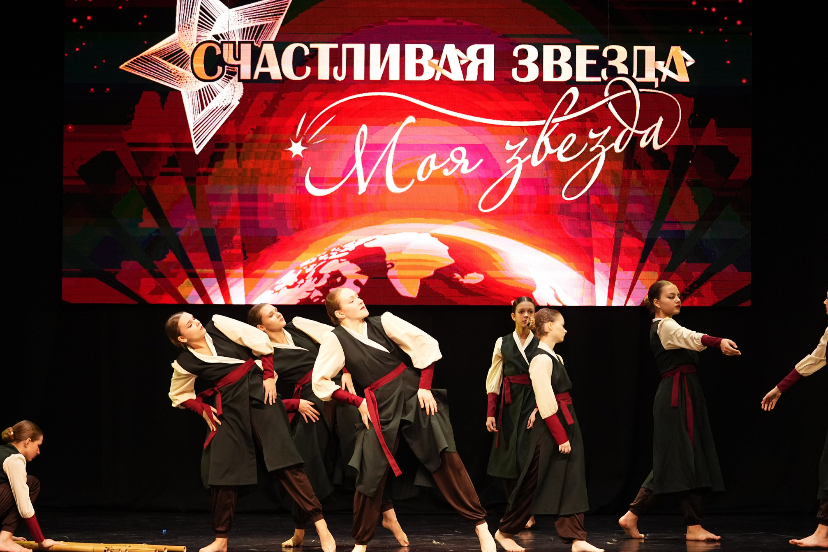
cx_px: 425
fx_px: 3128
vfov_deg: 10.1
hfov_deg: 15.1
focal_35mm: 136
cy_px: 247
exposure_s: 1/400
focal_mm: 107
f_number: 2.8
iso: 2000
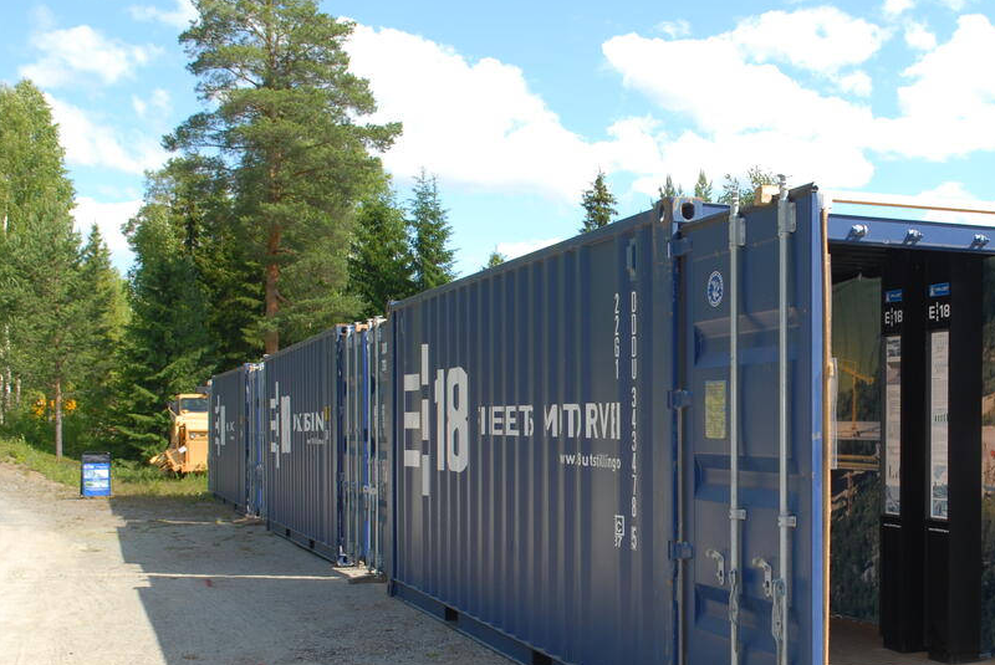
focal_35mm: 45
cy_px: 433
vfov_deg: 29.8
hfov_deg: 42.8
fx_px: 1245
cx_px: 683
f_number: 5.6
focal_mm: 20
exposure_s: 1/125
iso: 100
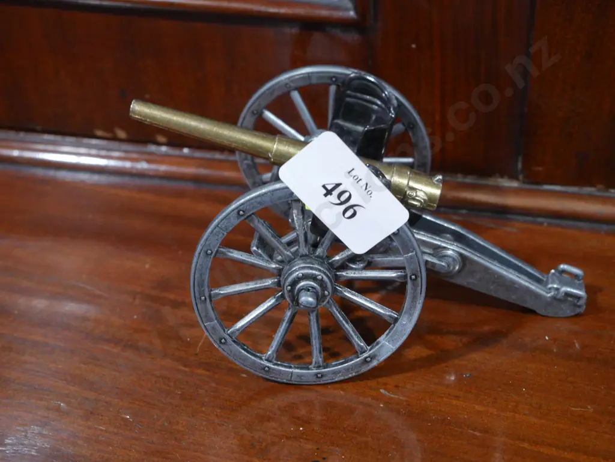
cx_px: 308
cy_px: 231
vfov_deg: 23.7
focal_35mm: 62
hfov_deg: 31.2
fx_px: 1102
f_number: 5.4
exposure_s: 1/80
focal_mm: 31
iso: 2000
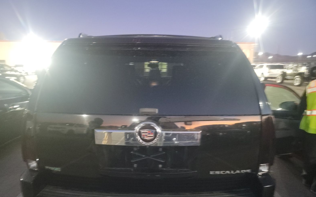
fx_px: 224
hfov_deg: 70.4
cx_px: 157
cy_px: 117
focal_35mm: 26
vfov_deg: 47.3
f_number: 1.8
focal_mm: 6.7
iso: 2681
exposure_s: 1/8
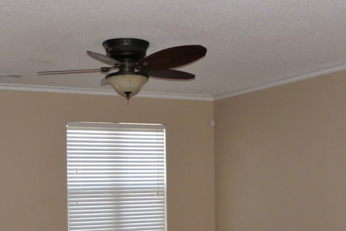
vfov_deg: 20.7
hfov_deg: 31.3
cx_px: 221
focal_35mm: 64
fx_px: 615
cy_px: 215
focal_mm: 4.6
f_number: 2.8
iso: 125
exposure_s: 1/30
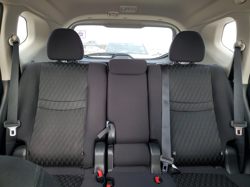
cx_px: 125
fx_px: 188
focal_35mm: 26
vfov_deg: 53.1
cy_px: 94
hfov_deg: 67.3
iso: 76
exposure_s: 1/60.2
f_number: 1.5
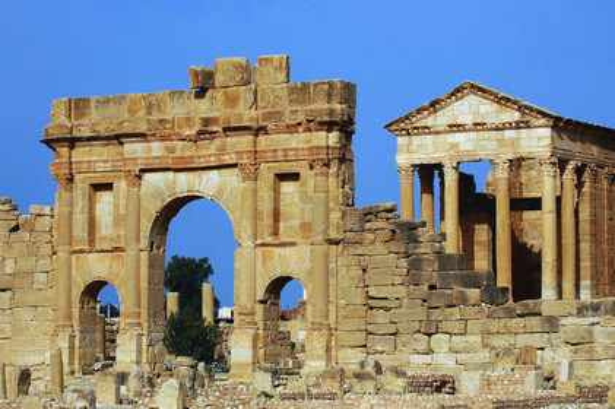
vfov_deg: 9.6
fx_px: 2432
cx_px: 308
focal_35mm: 142
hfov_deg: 14.4
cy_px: 204
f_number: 8
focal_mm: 95
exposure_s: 1/640
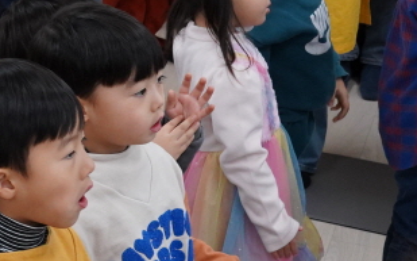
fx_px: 1704
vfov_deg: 8.7
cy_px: -25
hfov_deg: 12.5
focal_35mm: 150
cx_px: -377
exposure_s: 1/80
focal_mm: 35
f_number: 7.1
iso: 2500
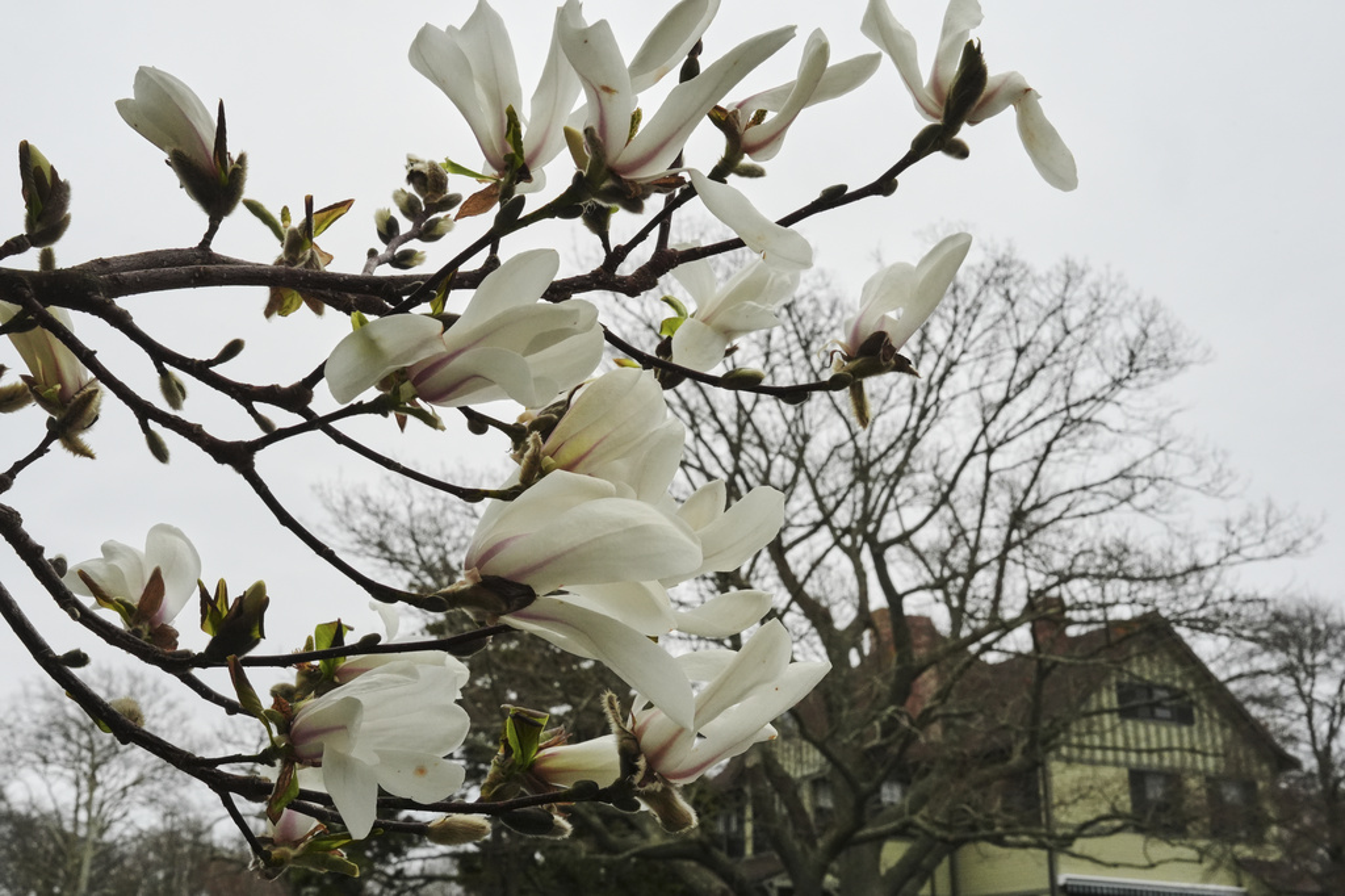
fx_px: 1643
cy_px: 448
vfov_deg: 30.5
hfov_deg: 44.5
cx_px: 672
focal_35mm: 44
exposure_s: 1/320
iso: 3200
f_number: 22
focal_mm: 44
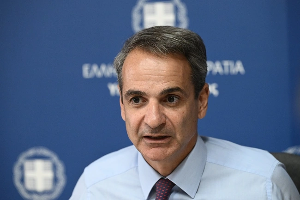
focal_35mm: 175
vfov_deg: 7.8
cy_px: 100
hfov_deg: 11.7
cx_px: 150
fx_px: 1458
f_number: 5
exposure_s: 1/320
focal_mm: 175
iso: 6400
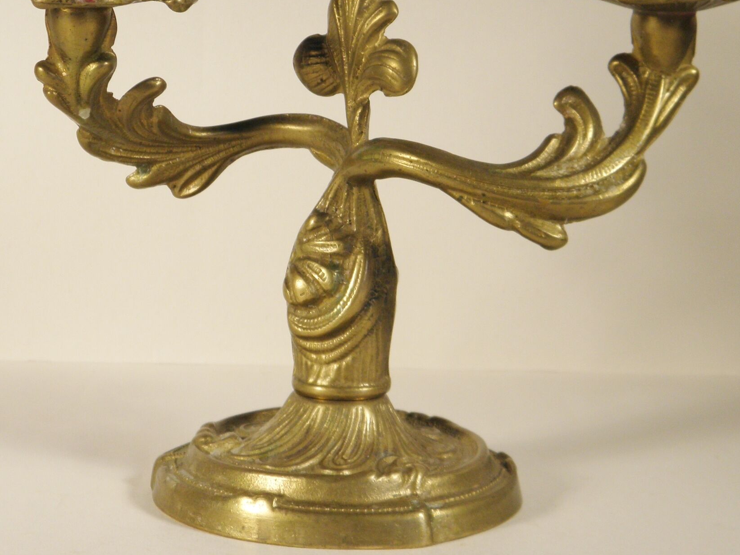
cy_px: 169
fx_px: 1966
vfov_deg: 16.0
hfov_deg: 21.3
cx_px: 353
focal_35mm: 92
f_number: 4.1
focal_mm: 10.6
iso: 100
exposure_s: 1/80
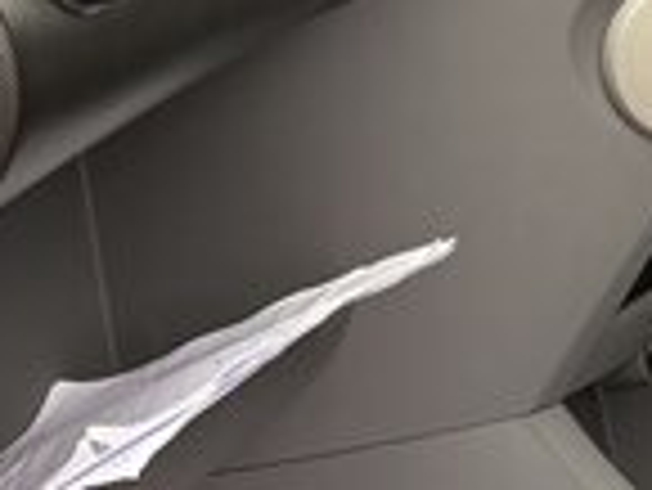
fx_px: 2696
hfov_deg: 12.9
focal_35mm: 143
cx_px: 1034
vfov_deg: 10.4
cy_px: 189
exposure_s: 1/121
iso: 125
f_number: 1.6
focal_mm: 5.96
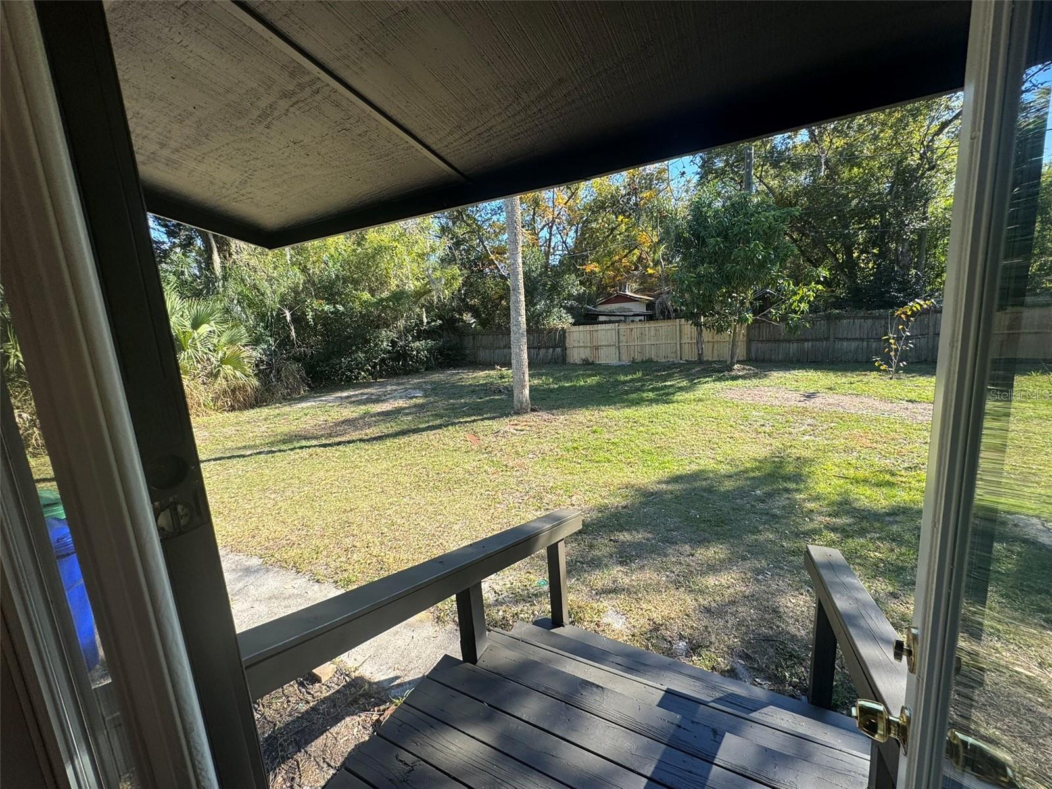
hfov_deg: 102.1
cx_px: 526
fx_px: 425
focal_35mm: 14
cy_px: 394
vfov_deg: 85.7
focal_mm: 2.22
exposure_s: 1/440
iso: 40
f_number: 2.2
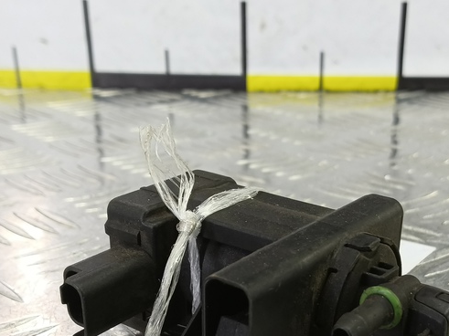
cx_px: 272
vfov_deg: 29.2
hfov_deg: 39.5
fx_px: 622
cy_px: 292
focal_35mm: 48
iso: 154
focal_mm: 4.11
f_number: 1.6
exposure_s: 1/50
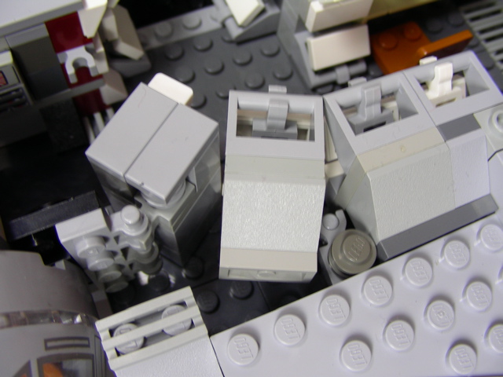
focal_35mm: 38
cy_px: 188
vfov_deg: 37.7
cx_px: 252
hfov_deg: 49.0
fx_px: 552
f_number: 3.5
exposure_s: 1/4
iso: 56
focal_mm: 6.3
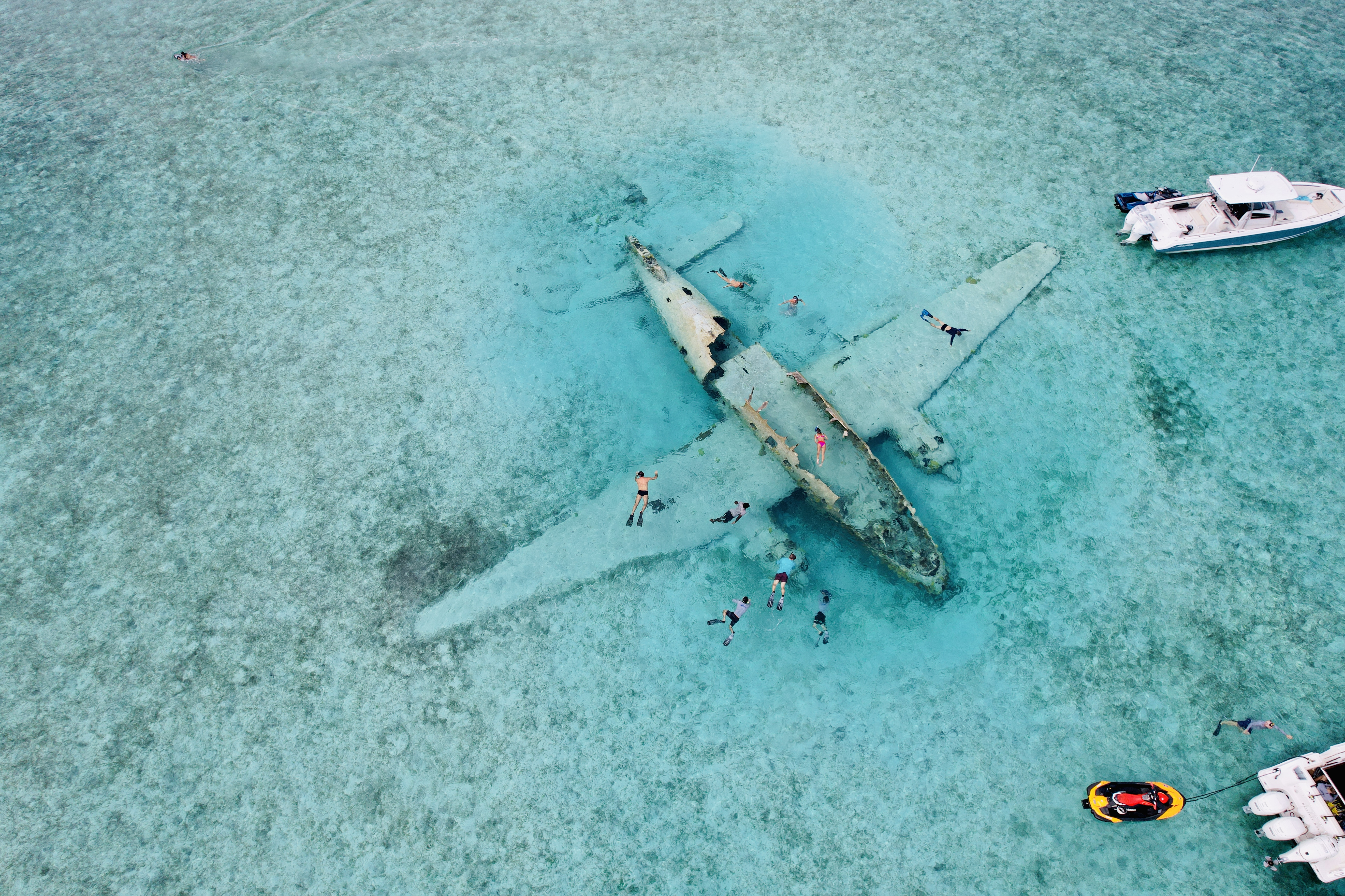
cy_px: 448
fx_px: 822
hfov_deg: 78.6
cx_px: 672
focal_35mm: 22
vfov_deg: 57.2
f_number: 2.8
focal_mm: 8.38
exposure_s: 1/1250
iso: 100
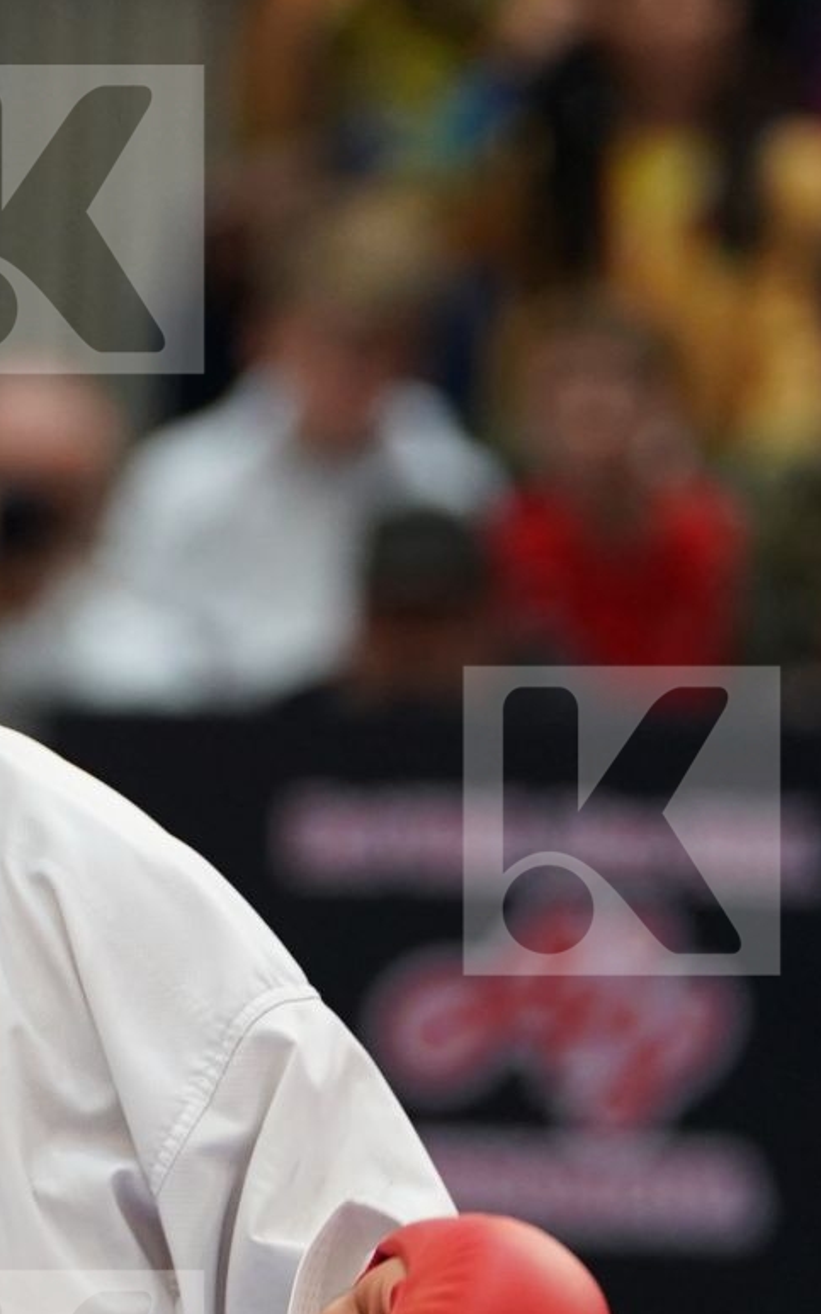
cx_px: 46
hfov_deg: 2.2
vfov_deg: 3.6
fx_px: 20983
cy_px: 821
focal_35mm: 586
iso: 1600
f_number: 2.8
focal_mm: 165
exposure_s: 1/1000
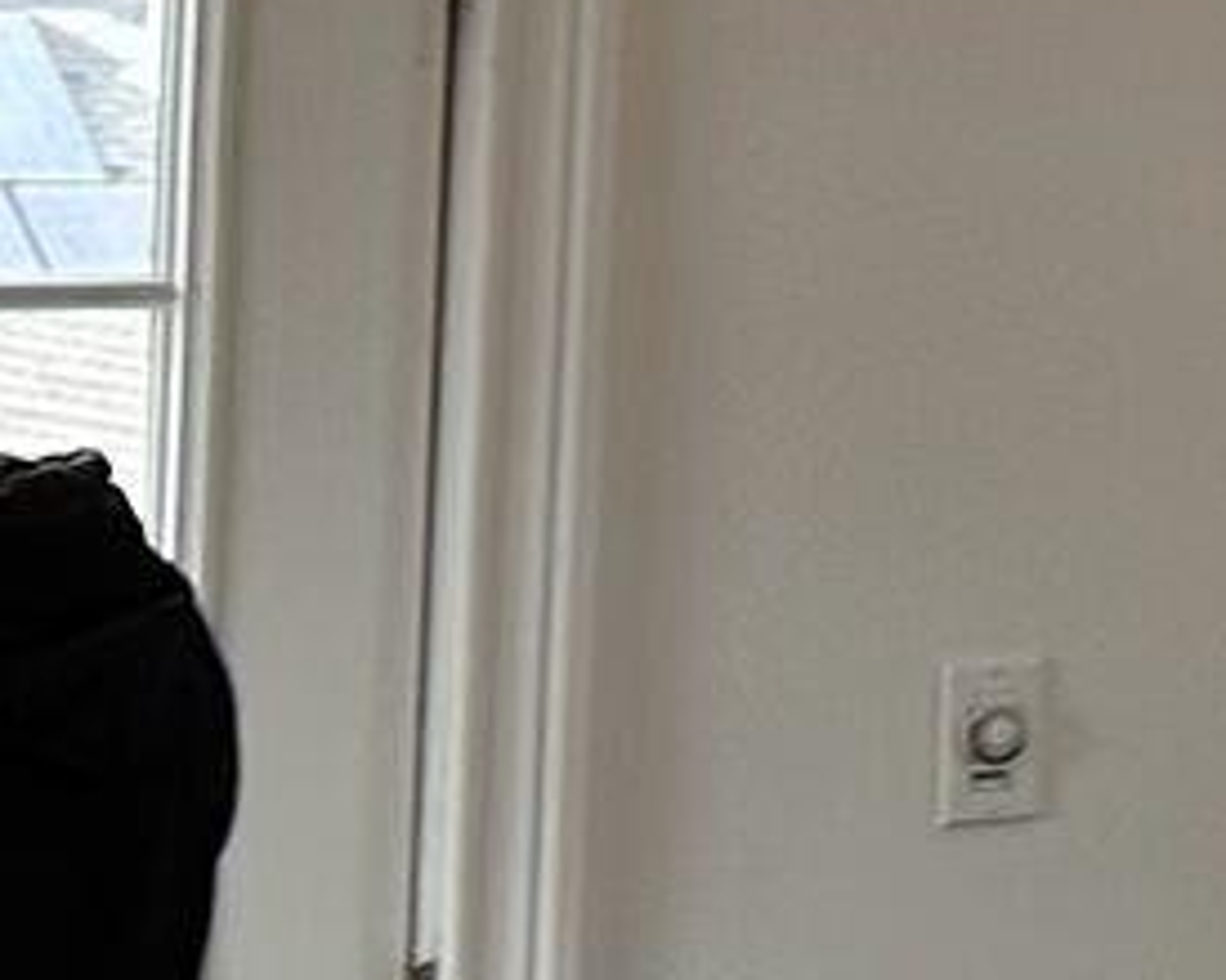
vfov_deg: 8.7
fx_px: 6348
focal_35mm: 175
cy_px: -201
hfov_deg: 9.7
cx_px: 3002
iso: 125
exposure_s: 1/60
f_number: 1.78
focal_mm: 6.86
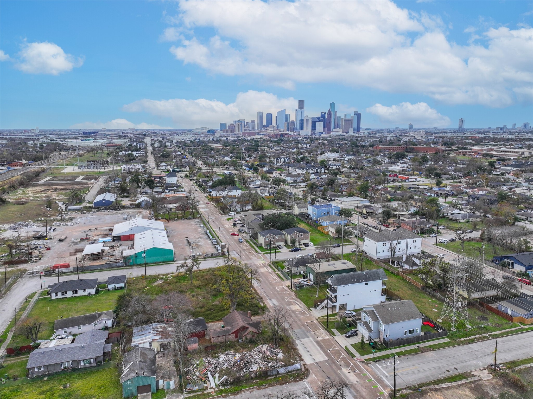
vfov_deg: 56.8
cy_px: 200
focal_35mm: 24
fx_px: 369
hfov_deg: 71.6
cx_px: 266
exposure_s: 1/1600
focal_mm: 12.29
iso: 170
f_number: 2.8
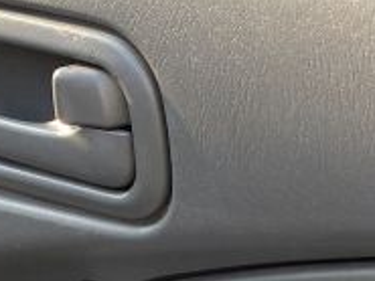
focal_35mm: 144
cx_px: 555
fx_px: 1561
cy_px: 542
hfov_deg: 13.0
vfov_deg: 9.7
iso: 32
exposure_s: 1/121
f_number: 1.8
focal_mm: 4.25
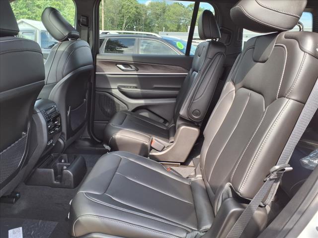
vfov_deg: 51.4
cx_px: 159
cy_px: 119
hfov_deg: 65.3
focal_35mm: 27
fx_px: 248
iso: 40
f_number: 1.9
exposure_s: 1/125
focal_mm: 3.58
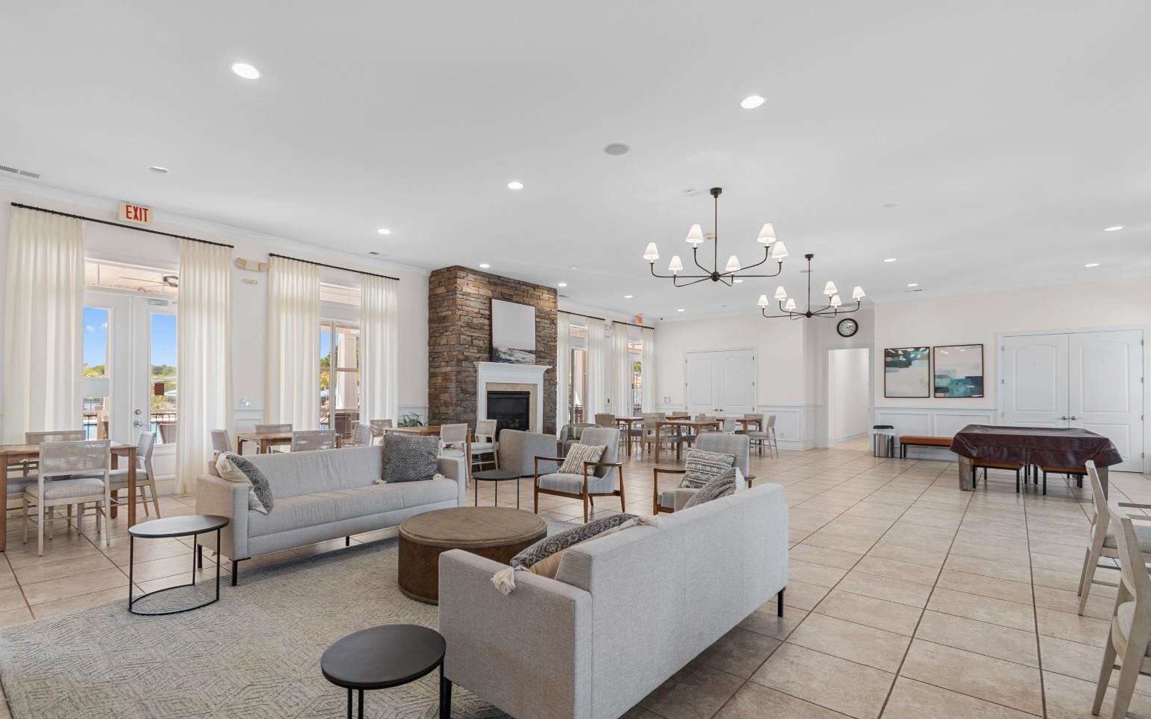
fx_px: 502
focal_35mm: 16
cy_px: 390
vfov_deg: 71.1
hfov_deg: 97.8
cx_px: 556
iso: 100
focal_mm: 10
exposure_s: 1/10
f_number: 4.5
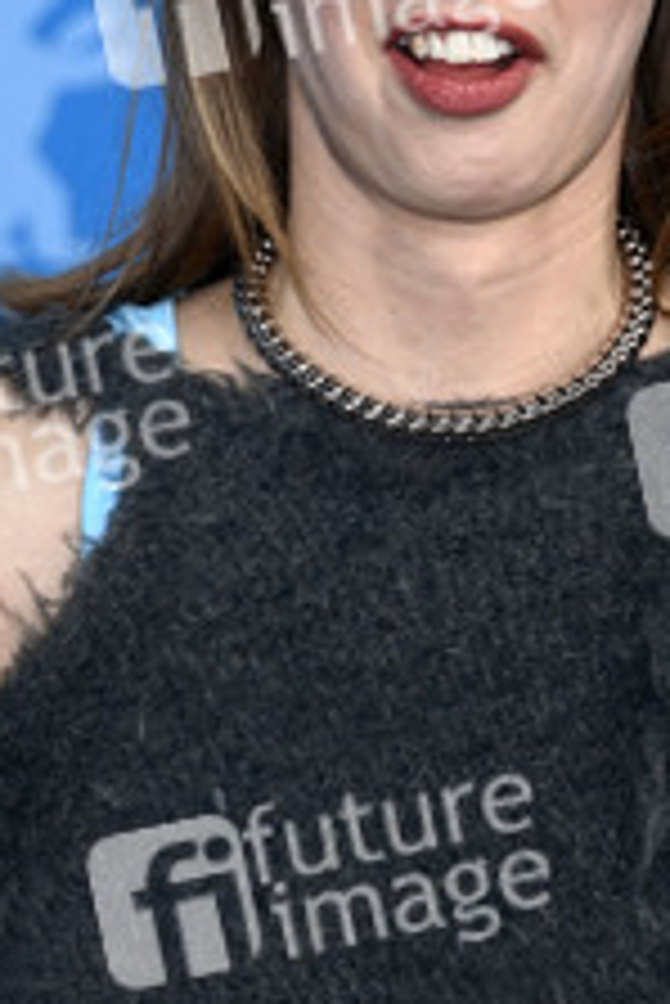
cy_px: 207
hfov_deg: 3.7
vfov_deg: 5.5
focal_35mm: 376
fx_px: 10480
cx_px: 450
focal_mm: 210
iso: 1000
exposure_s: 1/250
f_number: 5.6
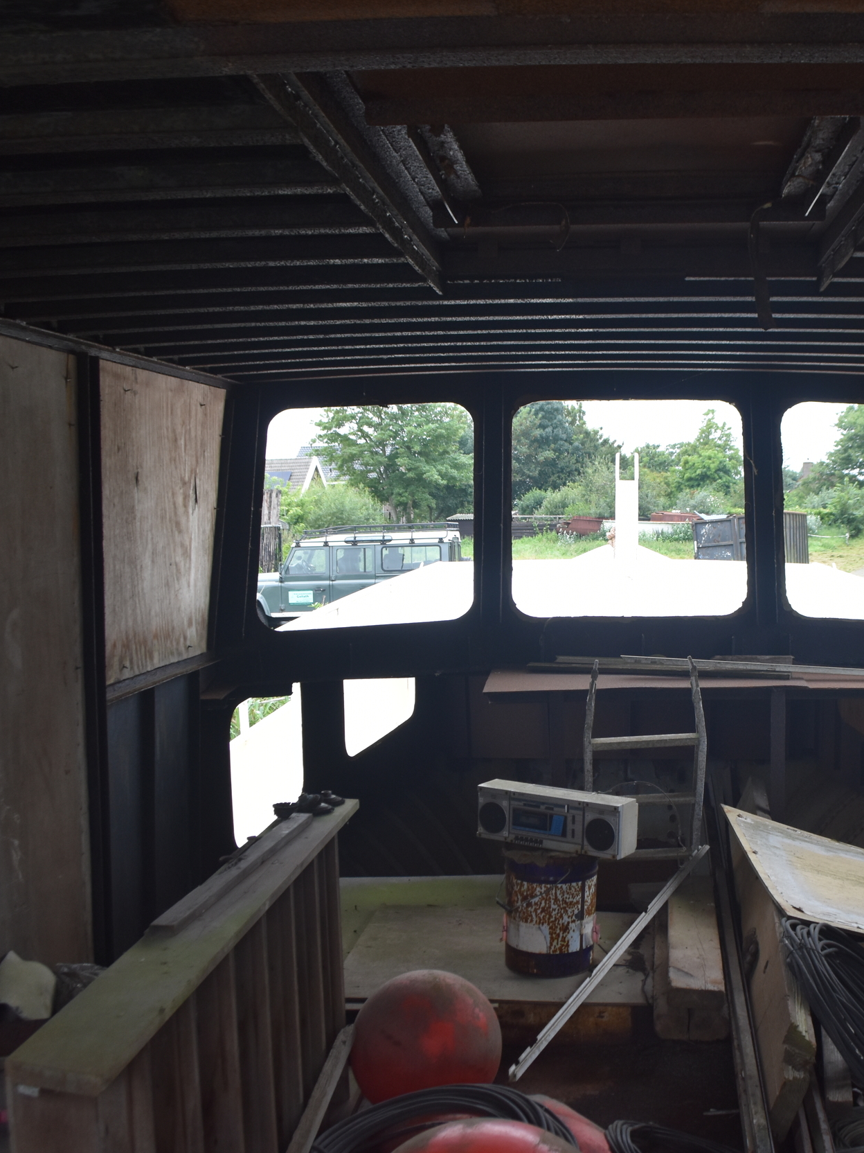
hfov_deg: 36.0
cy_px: 577
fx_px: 1298
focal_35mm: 39
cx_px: 642
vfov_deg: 47.9
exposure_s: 1/100
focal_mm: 18
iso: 400
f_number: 5
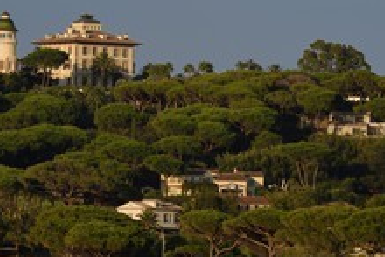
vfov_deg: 3.6
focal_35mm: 381
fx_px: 4077
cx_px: 187
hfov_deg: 5.4
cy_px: 143
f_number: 13
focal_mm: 200
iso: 200
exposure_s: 1/160
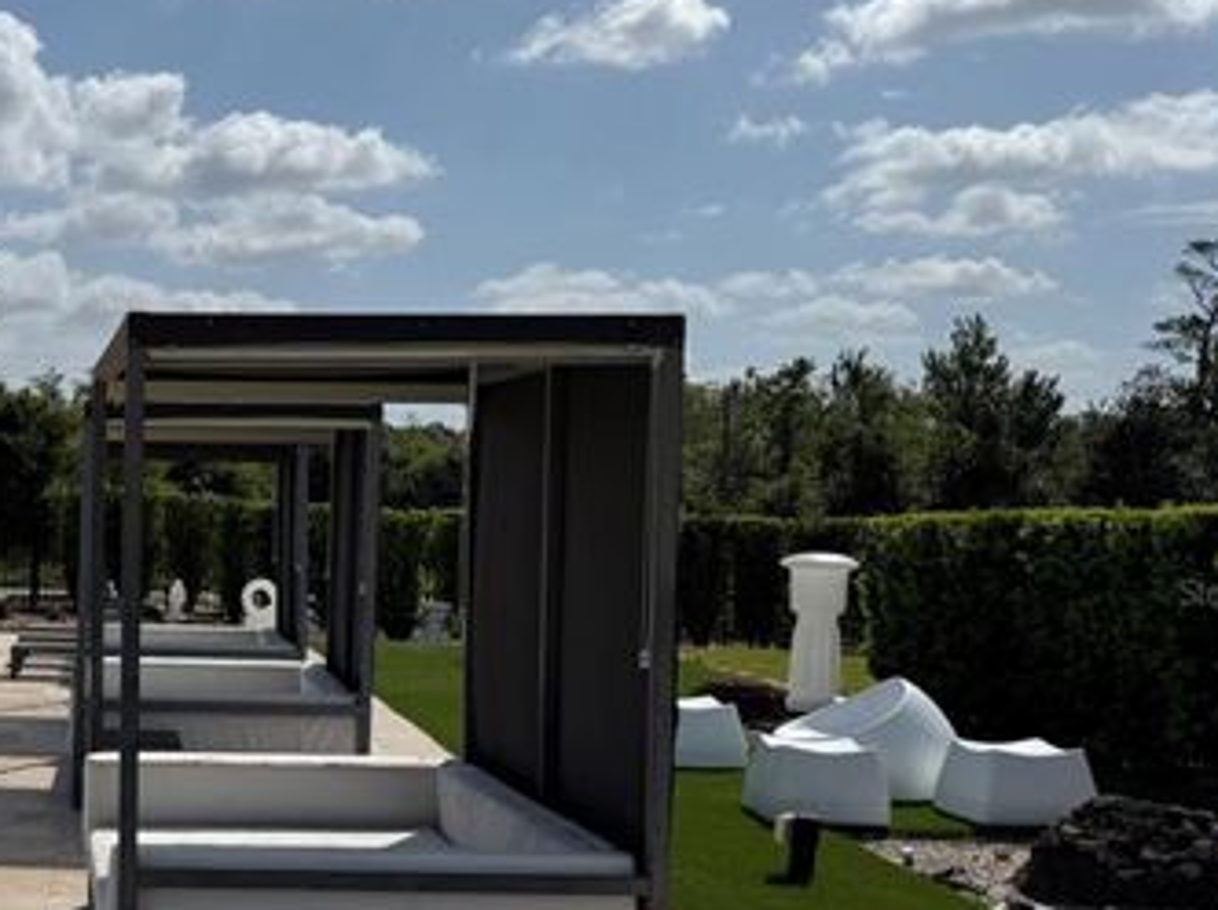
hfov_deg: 34.6
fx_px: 1792
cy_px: 591
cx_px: 39
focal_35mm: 51
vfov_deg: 28.3
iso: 64
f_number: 1.78
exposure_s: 1/12346
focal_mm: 6.76
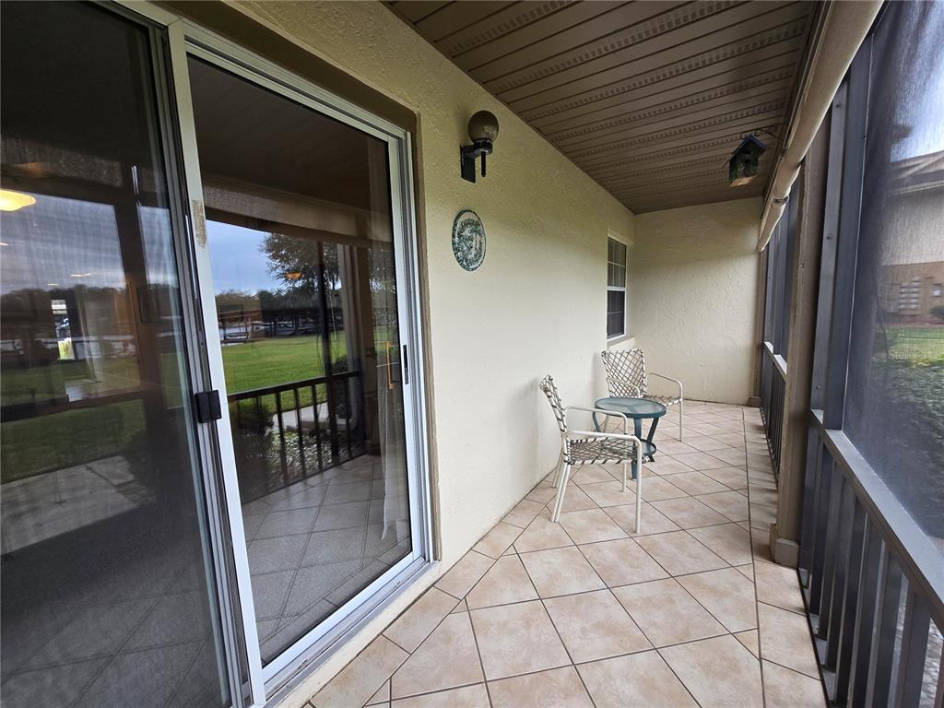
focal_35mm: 13
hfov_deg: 106.2
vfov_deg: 89.9
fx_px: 355
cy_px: 354
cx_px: 472
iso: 80
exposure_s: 1/120
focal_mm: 2.2
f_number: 2.2
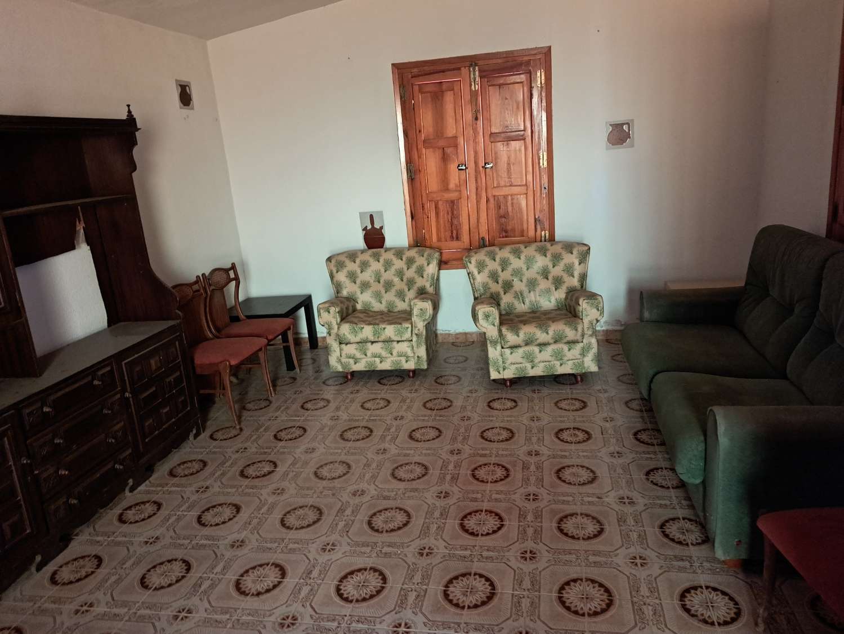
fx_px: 585
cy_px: 317
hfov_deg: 71.6
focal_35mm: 24
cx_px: 422
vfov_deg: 56.8
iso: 1000
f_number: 1.8
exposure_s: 1/20
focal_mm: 5.23
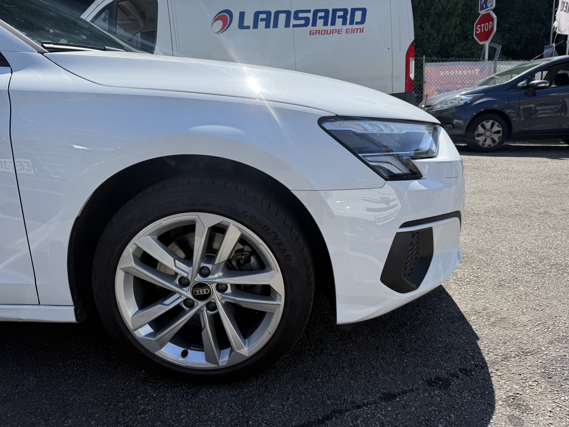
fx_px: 394
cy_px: 214
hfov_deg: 71.6
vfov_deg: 56.8
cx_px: 284
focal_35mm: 24
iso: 100
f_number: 1.78
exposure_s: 1/3279
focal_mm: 6.76
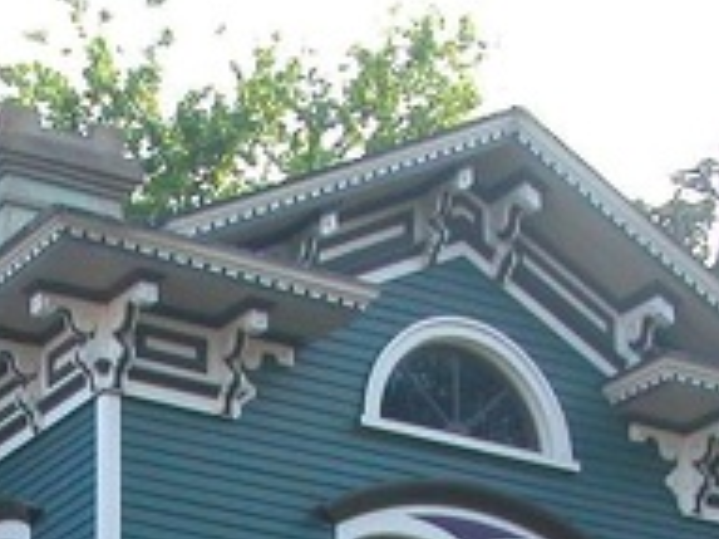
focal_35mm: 141
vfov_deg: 10.0
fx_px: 2927
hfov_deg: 13.7
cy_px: 905
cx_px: -49
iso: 200
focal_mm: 8.9
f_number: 3.5
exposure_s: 1/500
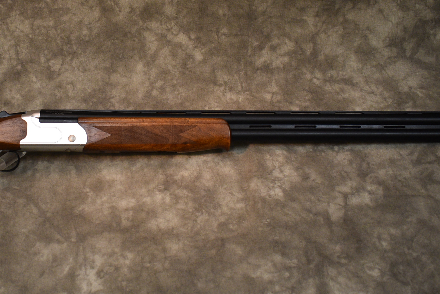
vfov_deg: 26.5
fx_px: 624
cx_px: 129
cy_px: 122
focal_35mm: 51
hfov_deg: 38.2
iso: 800
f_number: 3.5
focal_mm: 20
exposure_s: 1/160
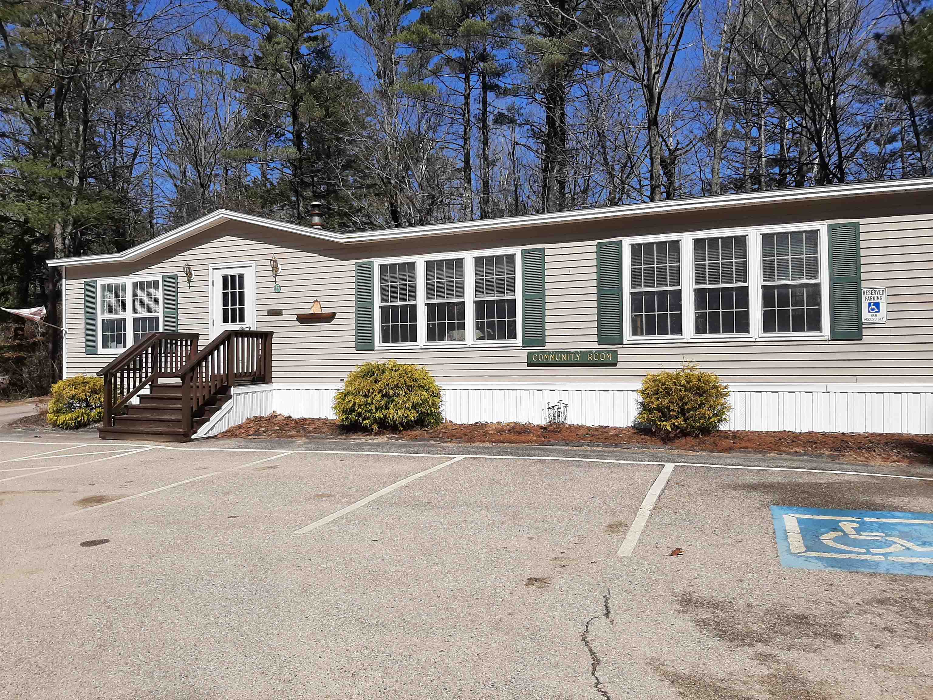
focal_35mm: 26
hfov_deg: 67.3
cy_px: 350
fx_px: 701
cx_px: 466
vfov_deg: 53.1
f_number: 1.7
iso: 40
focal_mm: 3.93
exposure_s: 1/5495
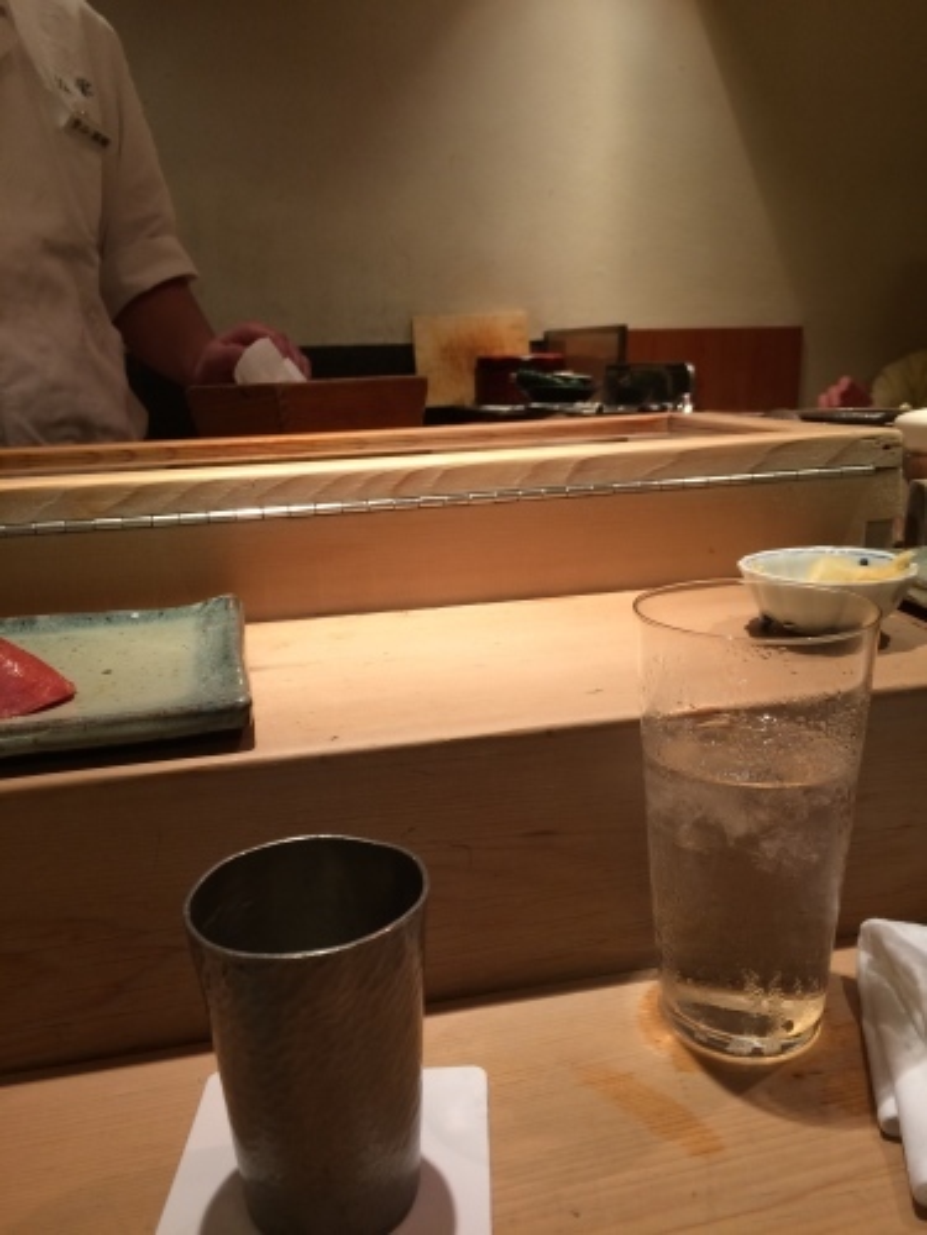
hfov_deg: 48.2
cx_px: 464
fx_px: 1035
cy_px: 618
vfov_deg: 61.7
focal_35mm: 29
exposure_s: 1/30
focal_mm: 4.15
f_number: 2.2
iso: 64
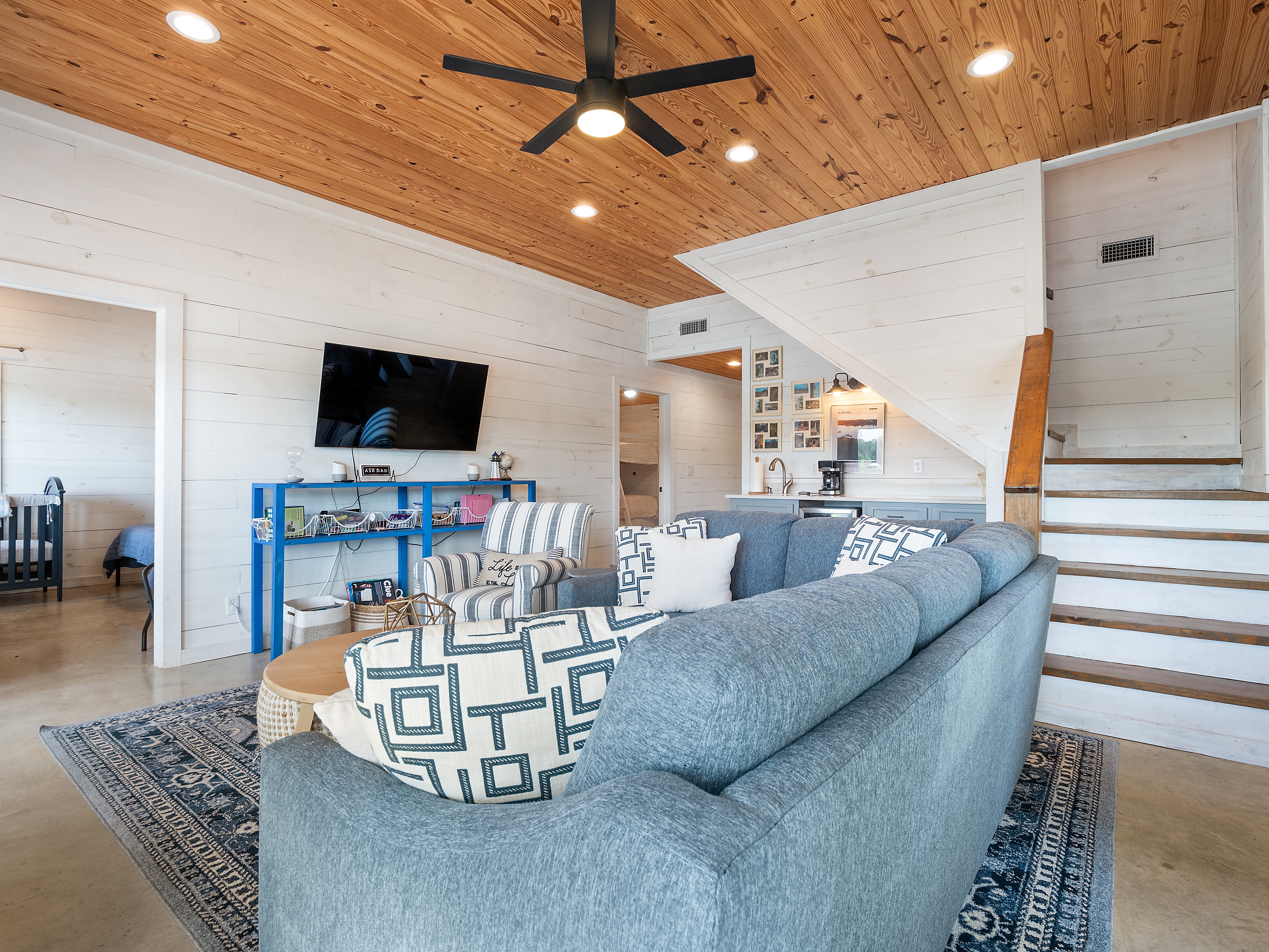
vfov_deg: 78.1
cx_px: 634
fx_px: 587
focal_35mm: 16
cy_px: 476
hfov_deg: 94.5
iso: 200
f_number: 5.6
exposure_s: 1/10
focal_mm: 8
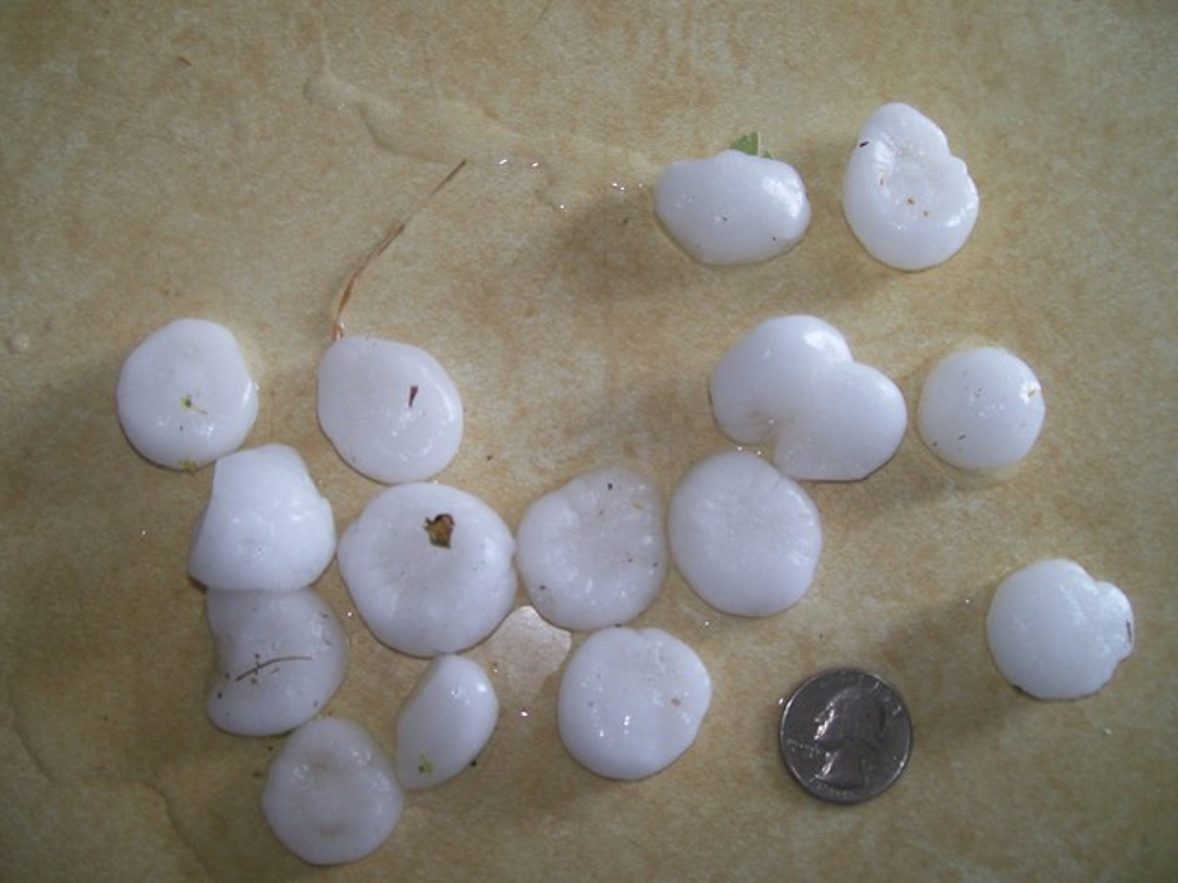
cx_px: 589
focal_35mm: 36
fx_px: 1225
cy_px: 442
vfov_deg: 39.7
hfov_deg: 51.4
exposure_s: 1/64
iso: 80
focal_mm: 6
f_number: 2.7
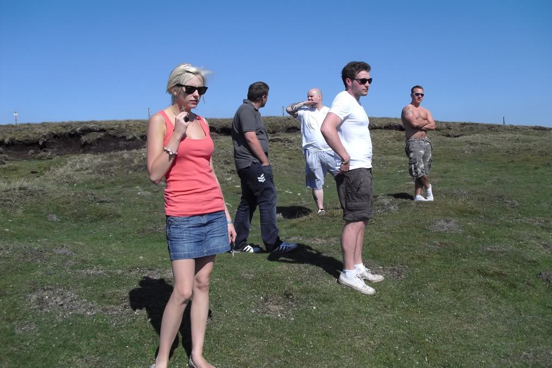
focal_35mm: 38
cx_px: 280
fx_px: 583
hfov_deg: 50.7
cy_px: 175
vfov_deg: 35.1
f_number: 7.8
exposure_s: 1/250
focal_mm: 6.3
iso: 64
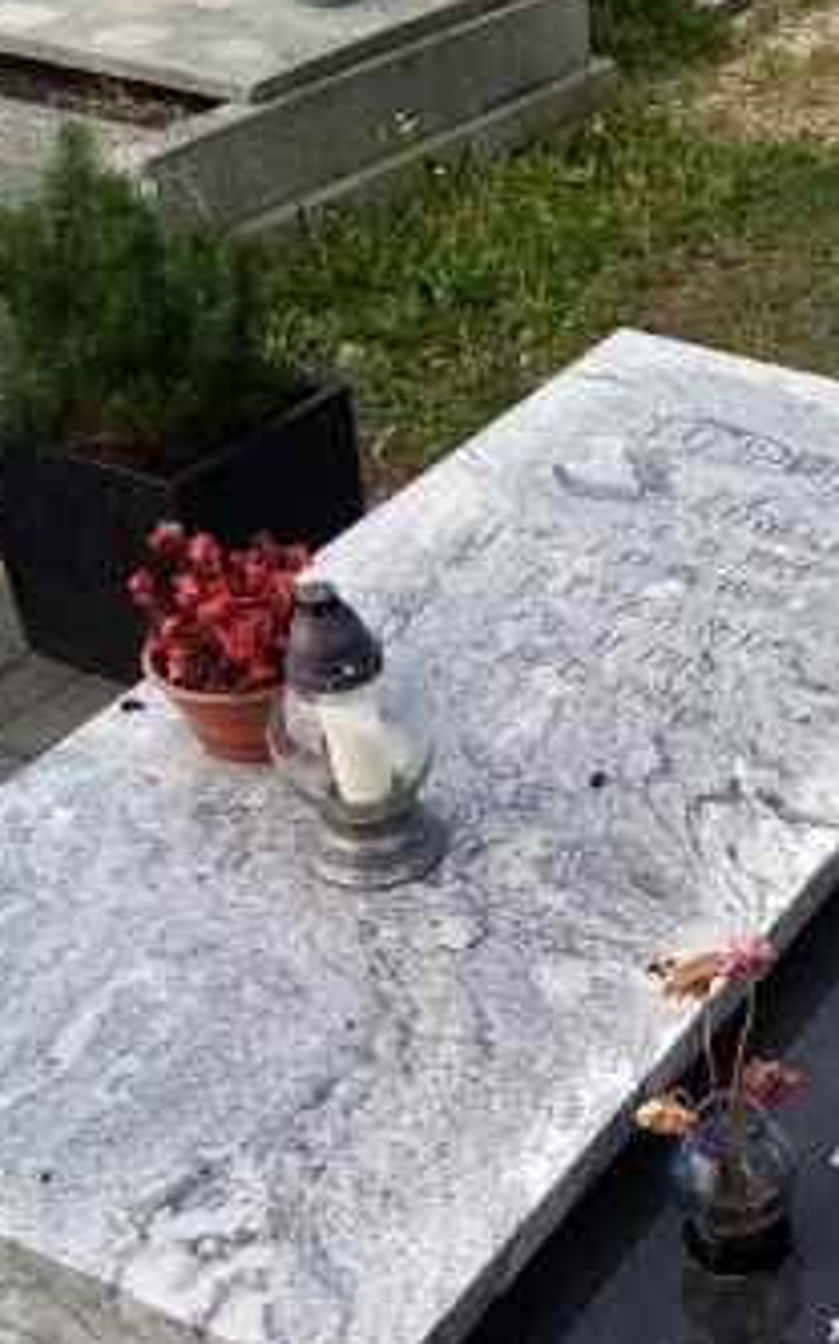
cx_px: 811
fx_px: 1940
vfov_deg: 37.1
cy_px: 1045
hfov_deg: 23.5
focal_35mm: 53
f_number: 1.8
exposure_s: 1/831
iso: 106
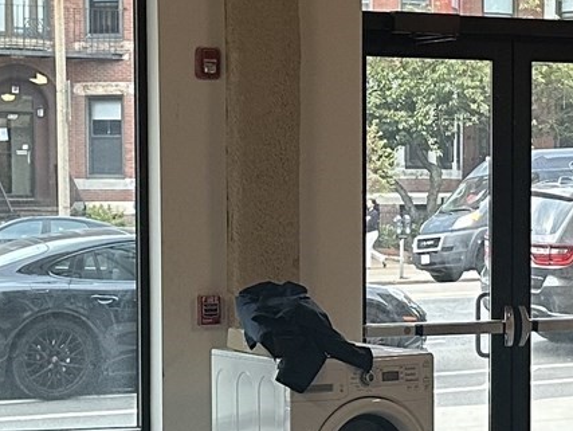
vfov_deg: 12.9
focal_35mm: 115
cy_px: 297
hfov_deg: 17.1
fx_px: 1905
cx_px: 360
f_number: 1.78
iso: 250
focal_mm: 6.86
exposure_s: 1/114
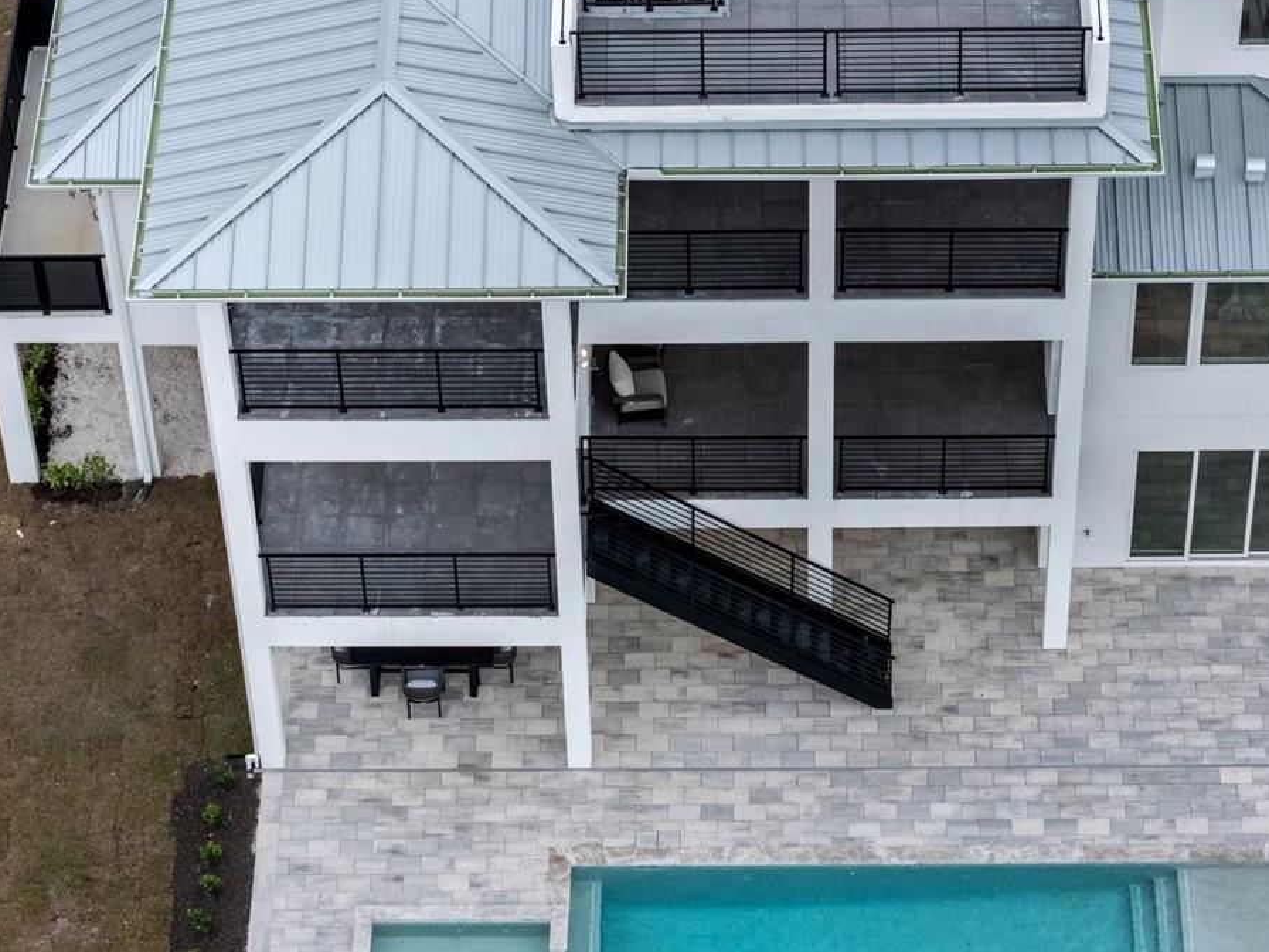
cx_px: 766
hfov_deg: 15.8
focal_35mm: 125
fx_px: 4582
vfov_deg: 11.9
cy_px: 468
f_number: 2.8
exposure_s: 1/200
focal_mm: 19.35
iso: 100
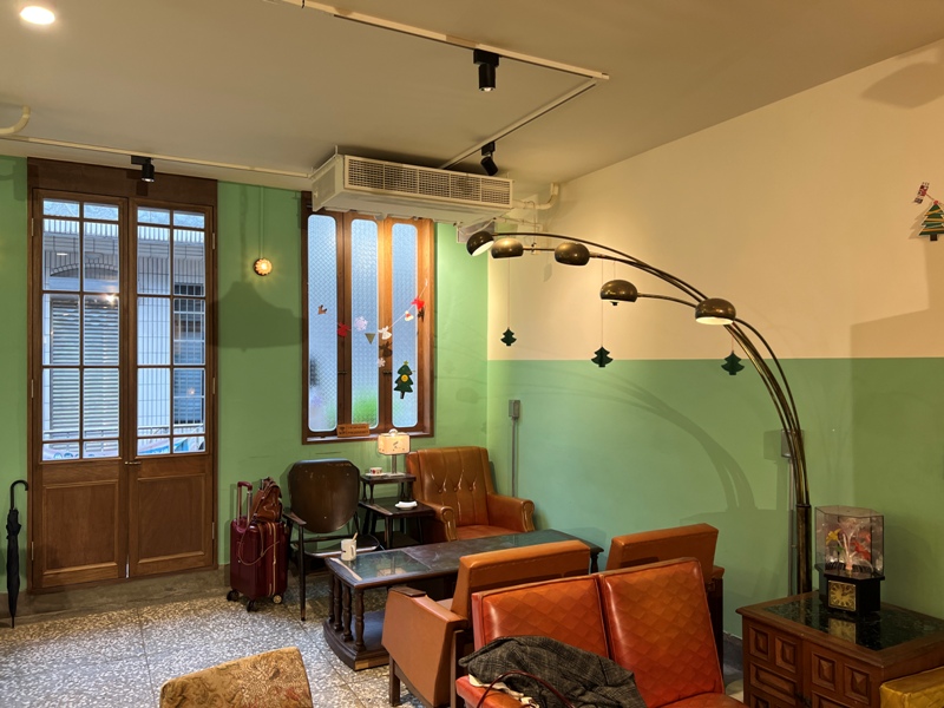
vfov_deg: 53.1
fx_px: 709
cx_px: 472
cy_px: 354
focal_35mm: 26
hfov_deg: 67.3
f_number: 1.5
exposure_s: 1/120
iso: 125
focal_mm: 5.7
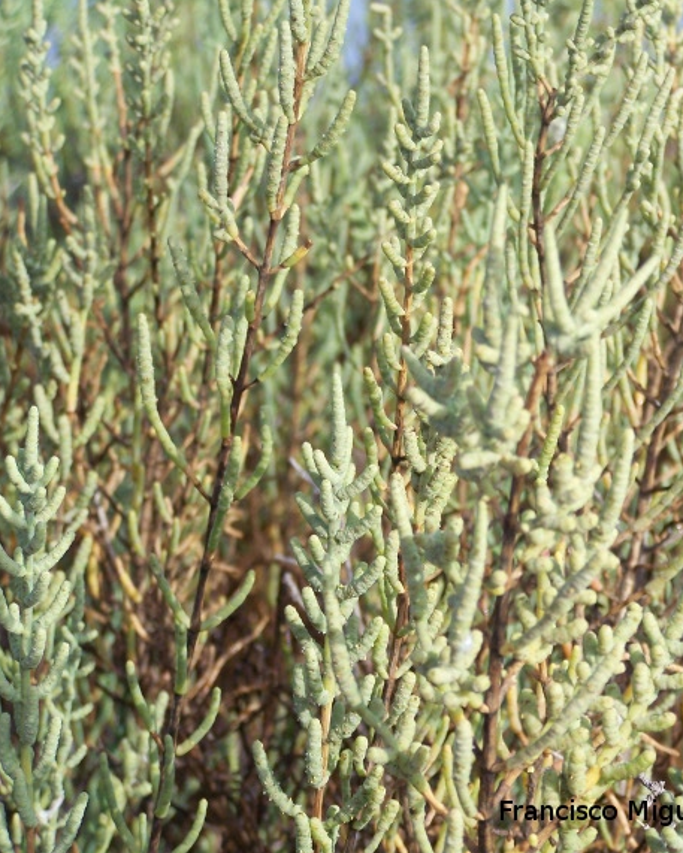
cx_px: 541
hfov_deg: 9.2
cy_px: 424
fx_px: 4244
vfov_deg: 11.5
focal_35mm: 168
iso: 64
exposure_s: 1/320
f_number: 3.3
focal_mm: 21.2
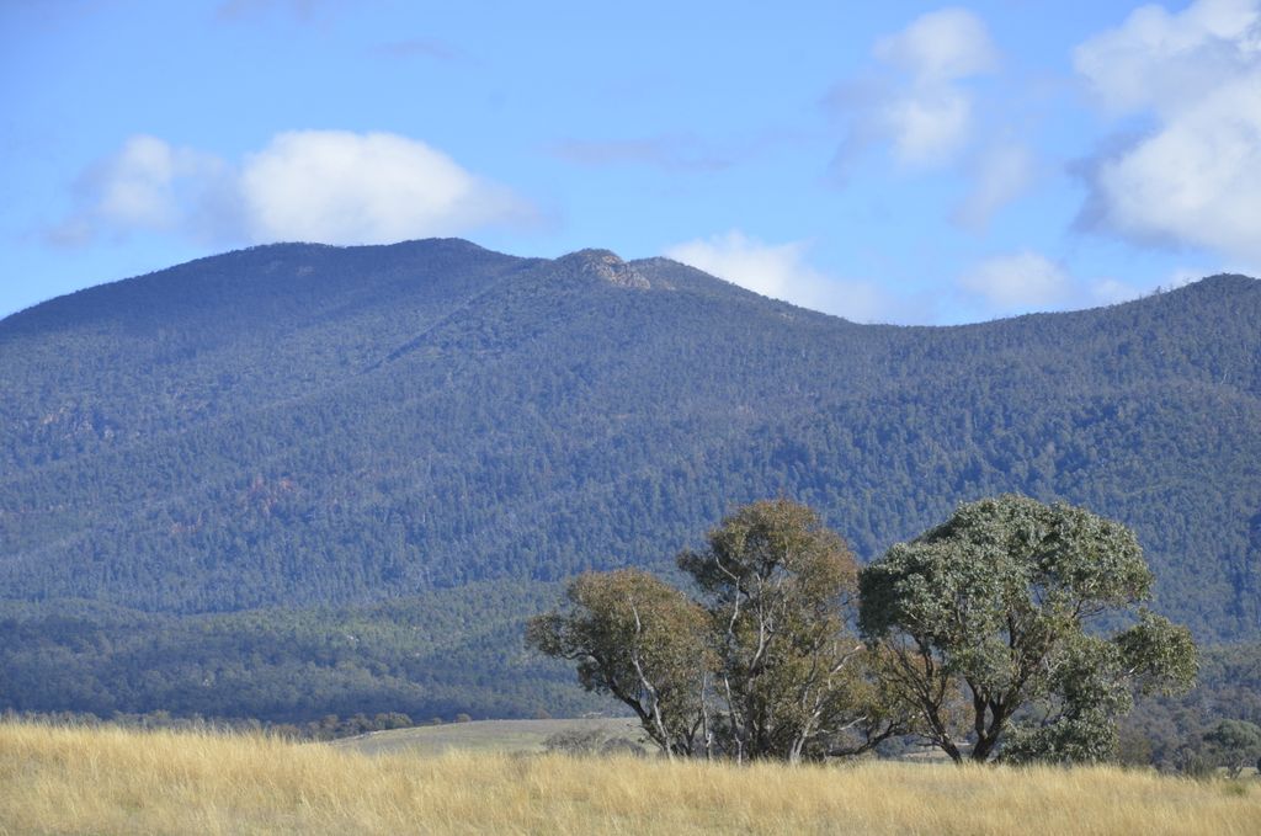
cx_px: 630
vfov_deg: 8.7
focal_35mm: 158
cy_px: 418
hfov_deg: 13.1
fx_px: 5507
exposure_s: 1/250
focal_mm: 105
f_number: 8
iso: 140
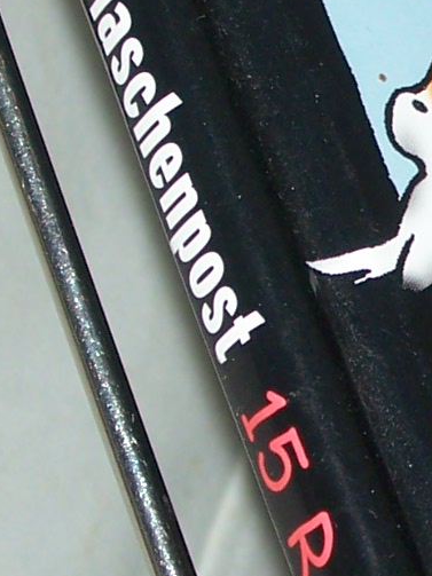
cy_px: 410
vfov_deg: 8.1
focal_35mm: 243
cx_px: 616
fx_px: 4045
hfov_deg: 6.1
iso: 80
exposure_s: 1/80
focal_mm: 8.7
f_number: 3.2
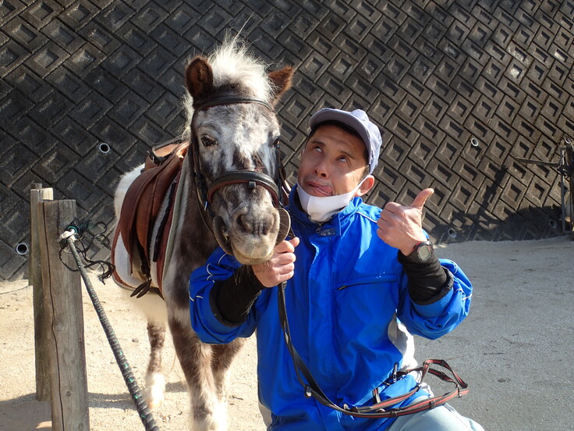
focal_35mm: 40
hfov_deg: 46.8
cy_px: 216
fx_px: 663
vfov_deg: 36.0
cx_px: 287
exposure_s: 1/250
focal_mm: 7.34
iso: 100
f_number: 4
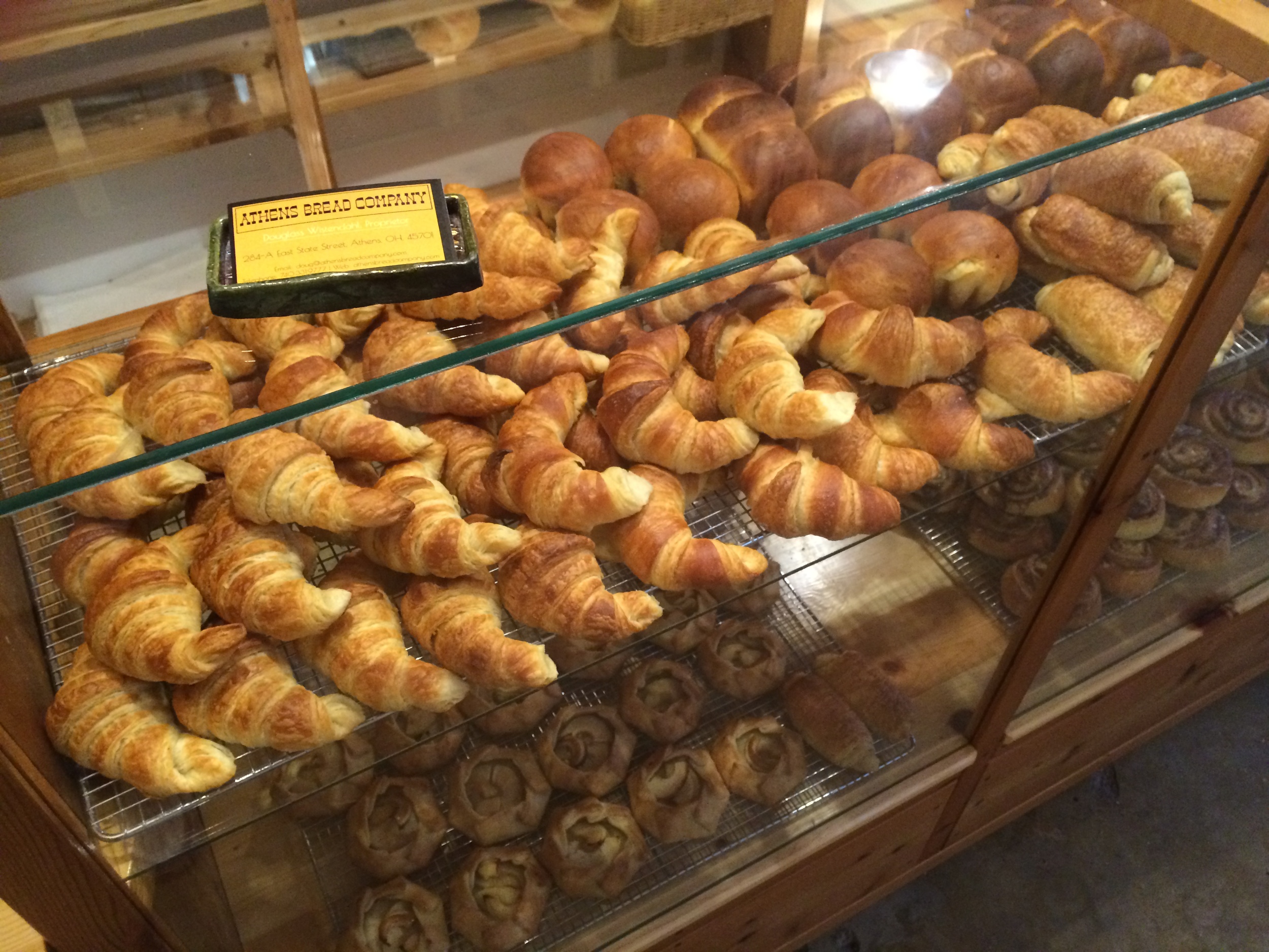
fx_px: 1100
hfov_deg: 60.0
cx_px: 634
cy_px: 476
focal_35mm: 30
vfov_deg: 46.8
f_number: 2.2
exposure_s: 1/30
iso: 320
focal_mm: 4.12
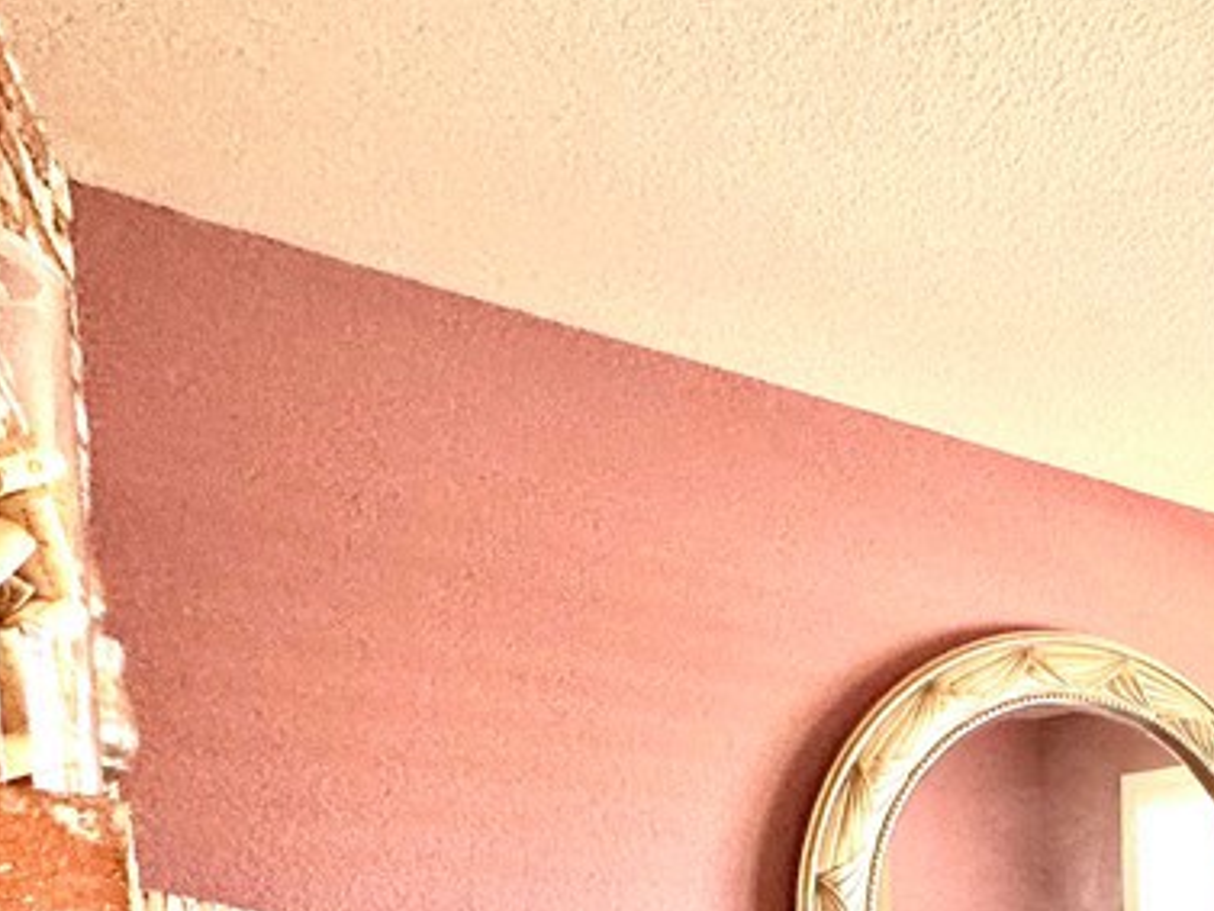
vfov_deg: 31.9
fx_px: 1333
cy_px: 1072
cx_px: 1410
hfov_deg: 38.2
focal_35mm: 38
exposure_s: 1/120
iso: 250
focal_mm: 2.22
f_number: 2.2
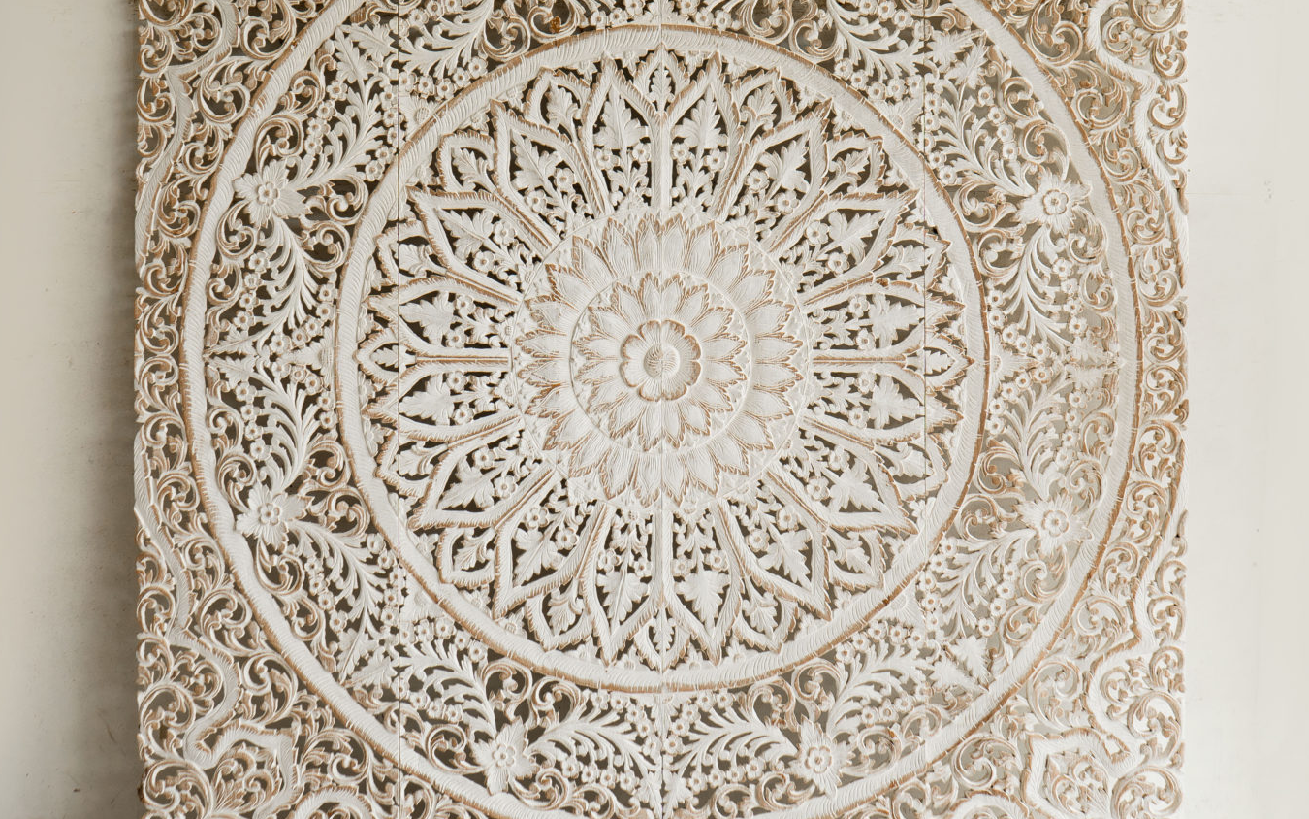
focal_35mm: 51
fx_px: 1820
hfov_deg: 39.6
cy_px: 309
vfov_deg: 25.3
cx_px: 648
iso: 250
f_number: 5.6
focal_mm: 33
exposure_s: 1/125
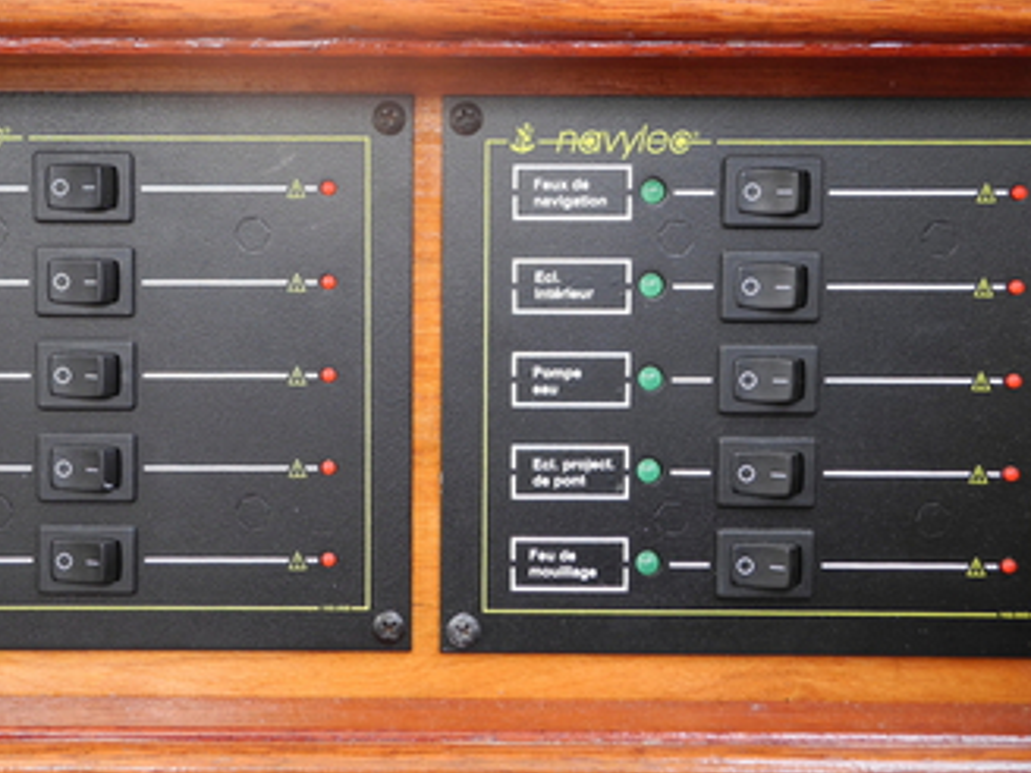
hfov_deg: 28.9
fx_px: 1996
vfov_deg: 21.9
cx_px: 434
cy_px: 355
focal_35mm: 67
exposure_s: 1/34.2
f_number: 3.5
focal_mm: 10.7
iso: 100
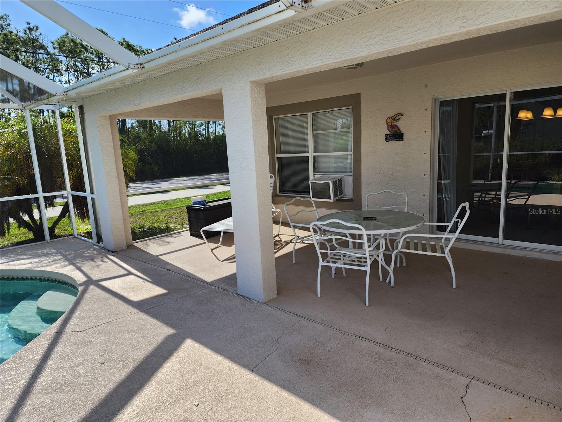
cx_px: 281
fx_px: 373
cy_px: 211
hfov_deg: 73.9
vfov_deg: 58.9
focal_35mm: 23
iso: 12
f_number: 1.8
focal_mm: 6.4
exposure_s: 1/775
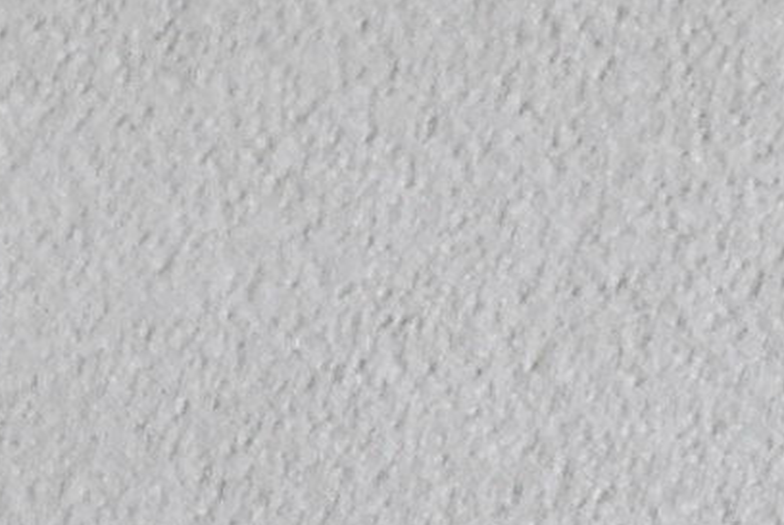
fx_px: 13182
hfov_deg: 3.4
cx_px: -44
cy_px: 750
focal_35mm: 605
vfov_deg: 2.3
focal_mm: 55
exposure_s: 1/125
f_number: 5.6
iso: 2200
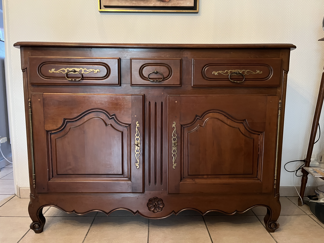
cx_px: 162
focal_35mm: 26
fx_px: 243
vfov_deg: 53.1
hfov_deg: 67.3
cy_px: 122
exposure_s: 1/33
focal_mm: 5.1
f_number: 1.6
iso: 640
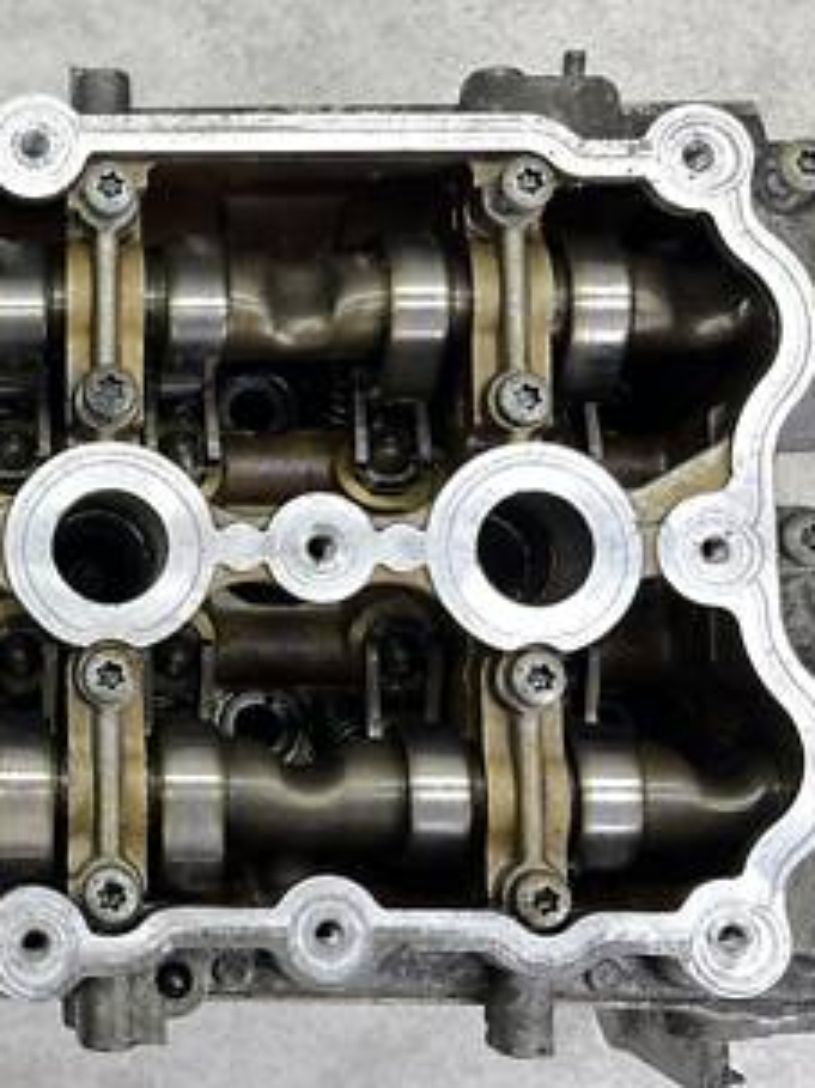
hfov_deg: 24.7
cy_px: 488
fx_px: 1728
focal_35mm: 55
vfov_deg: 34.9
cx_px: -86
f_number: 1.6
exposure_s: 1/100
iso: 100
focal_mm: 5.1
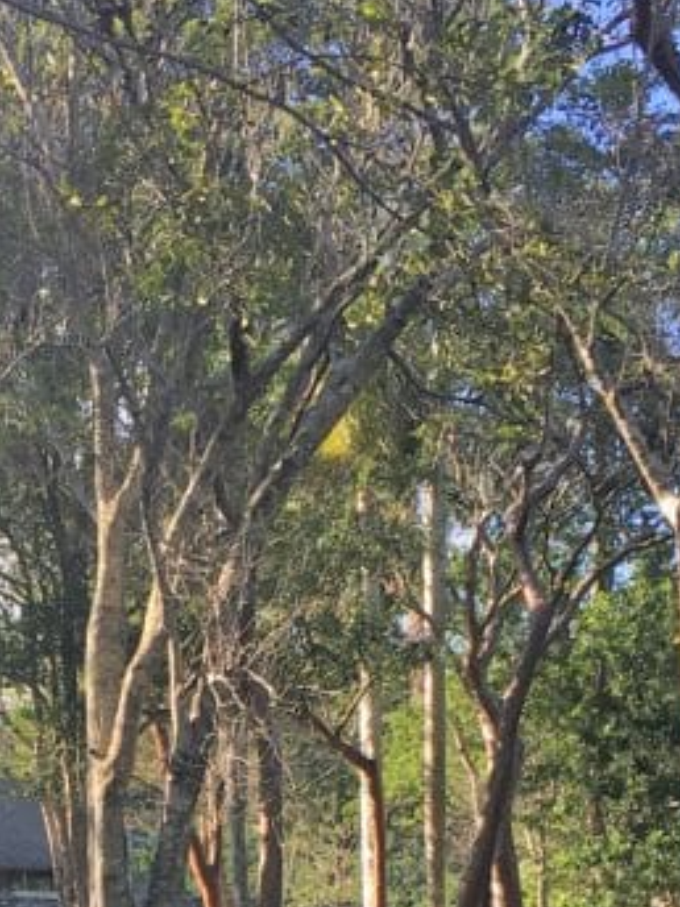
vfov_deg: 20.4
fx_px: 2357
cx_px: -5
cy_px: 1090
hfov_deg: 16.1
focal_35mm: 90
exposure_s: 1/460
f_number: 2.2
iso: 25
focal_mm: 4.15
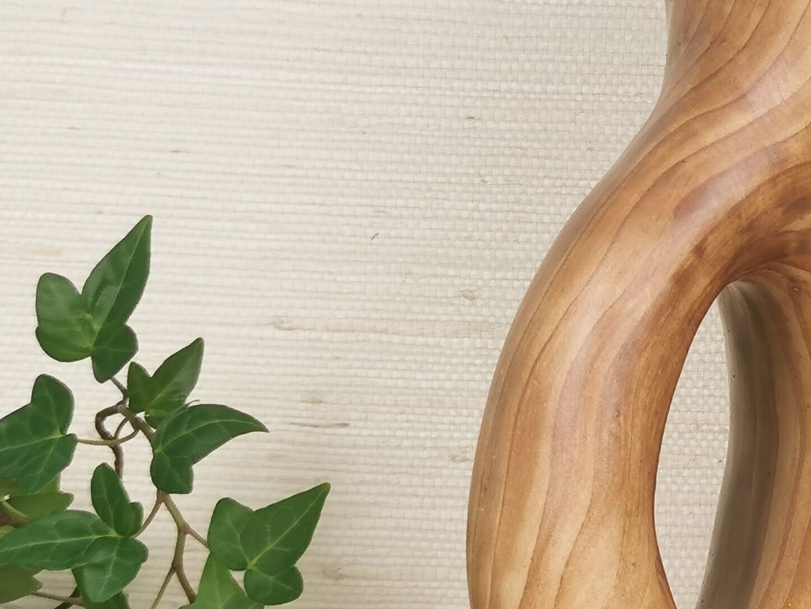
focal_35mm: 139
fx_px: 3257
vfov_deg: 10.7
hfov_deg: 13.9
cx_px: 917
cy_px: 270
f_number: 1.8
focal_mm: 5.58
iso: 50
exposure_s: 1/100
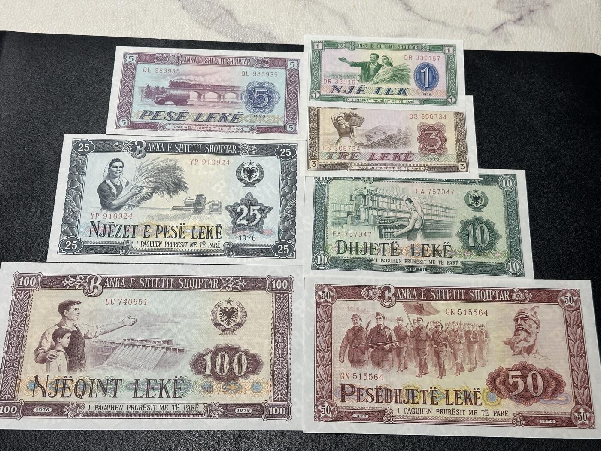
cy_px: 226
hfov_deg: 39.7
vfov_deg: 30.3
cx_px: 300
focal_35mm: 48
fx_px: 833
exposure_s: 1/50
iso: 80
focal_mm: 6.86
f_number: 1.78
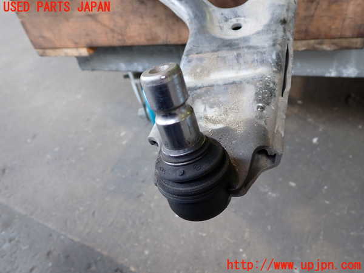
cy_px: 136
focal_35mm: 30
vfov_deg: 46.8
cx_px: 182
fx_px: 315
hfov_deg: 60.0
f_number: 2.3
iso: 200
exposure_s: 1/40
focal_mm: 5.4
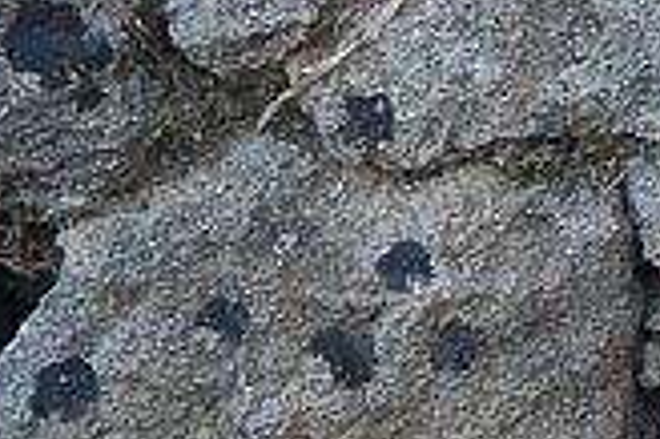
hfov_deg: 10.1
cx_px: 1743
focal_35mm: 169
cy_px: -675
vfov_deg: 7.5
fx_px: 3095
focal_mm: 10
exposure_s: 1/160
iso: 160
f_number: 3.5
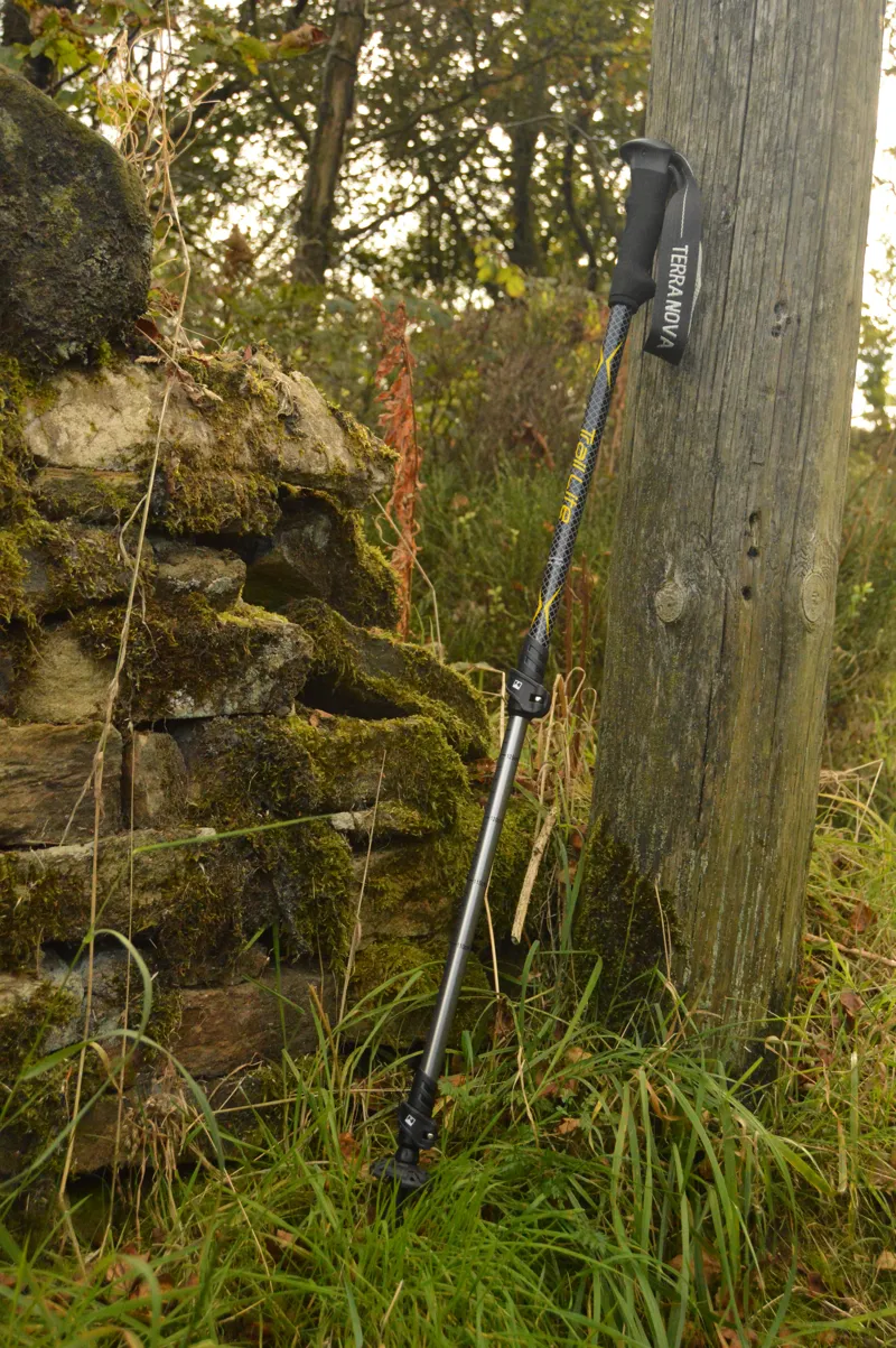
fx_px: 1458
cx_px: 448
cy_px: 674
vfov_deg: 49.6
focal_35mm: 39
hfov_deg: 34.2
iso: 3200
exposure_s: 1/2500
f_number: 5.6
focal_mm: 26
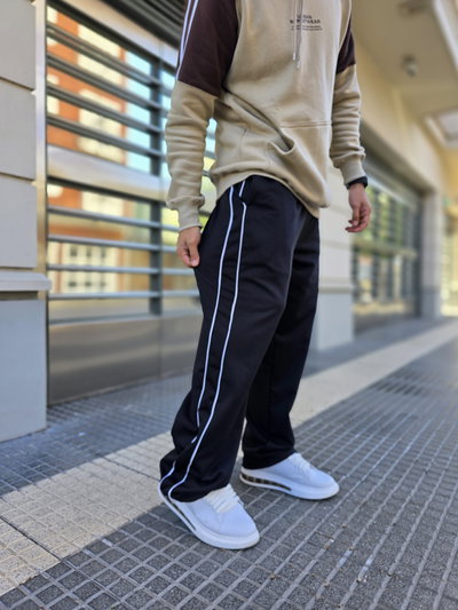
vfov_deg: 73.9
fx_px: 406
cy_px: 305
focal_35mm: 23
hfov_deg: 58.9
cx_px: 229
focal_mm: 6.3
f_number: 1.7
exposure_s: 1/370
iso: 64
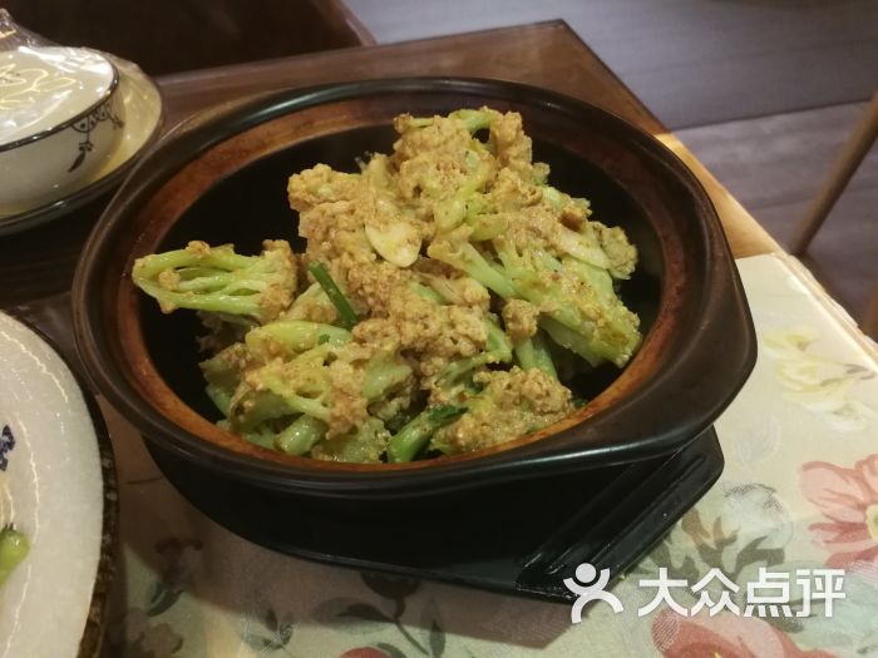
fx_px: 685
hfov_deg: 65.3
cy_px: 329
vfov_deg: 51.4
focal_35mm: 27
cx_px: 439
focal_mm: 3.95
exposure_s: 1/25
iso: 400
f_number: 2.2
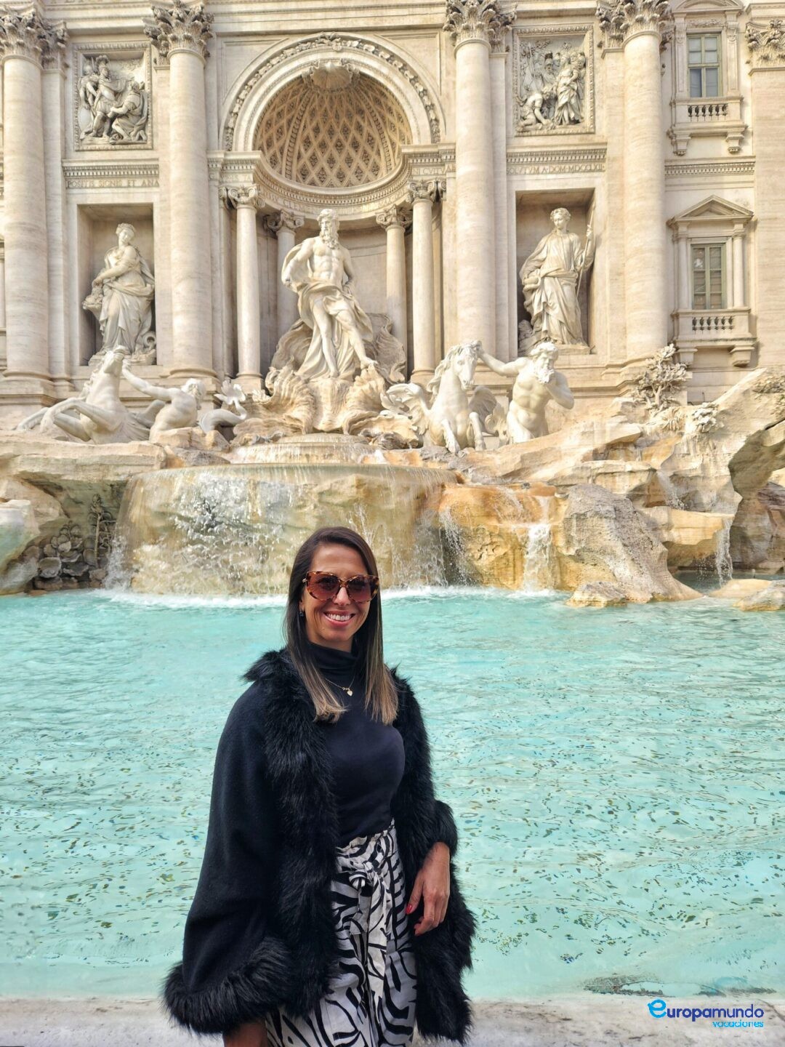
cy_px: 524
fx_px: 695
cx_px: 392
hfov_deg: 58.9
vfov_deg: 73.9
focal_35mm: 23
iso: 25
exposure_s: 1/250
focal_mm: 5.4
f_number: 1.8
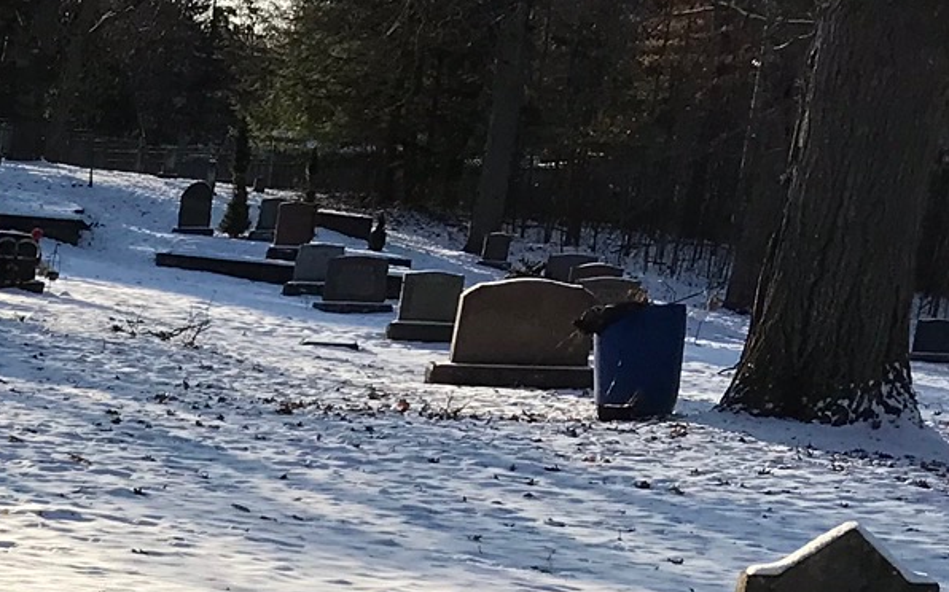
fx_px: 2637
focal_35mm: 102
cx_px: -629
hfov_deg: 17.5
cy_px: 1090
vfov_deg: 11.8
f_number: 1.8
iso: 20
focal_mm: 3.99
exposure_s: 1/1880
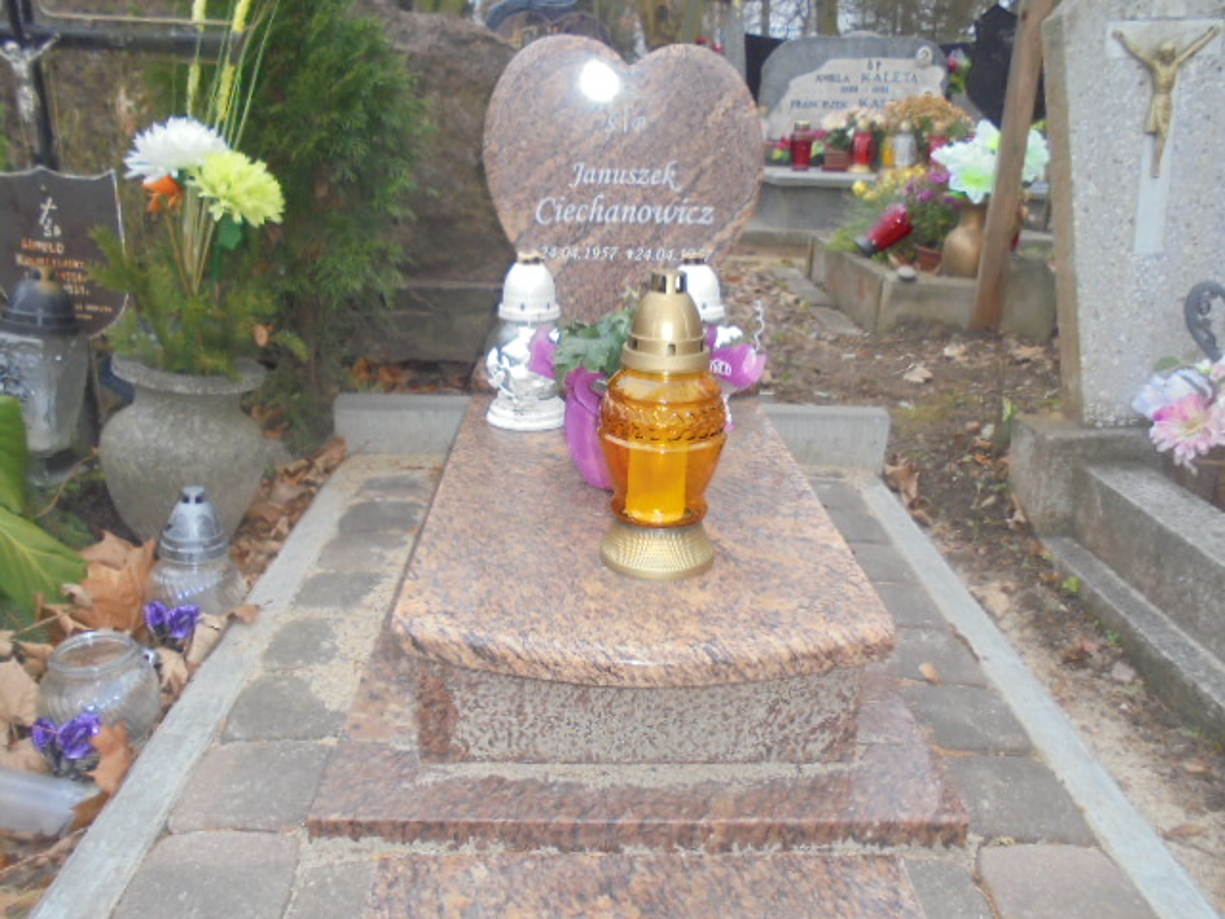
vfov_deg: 48.2
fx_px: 1026
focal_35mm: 29
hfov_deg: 61.7
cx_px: 612
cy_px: 460
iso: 160
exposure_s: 1/30
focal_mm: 5.3
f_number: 3.7
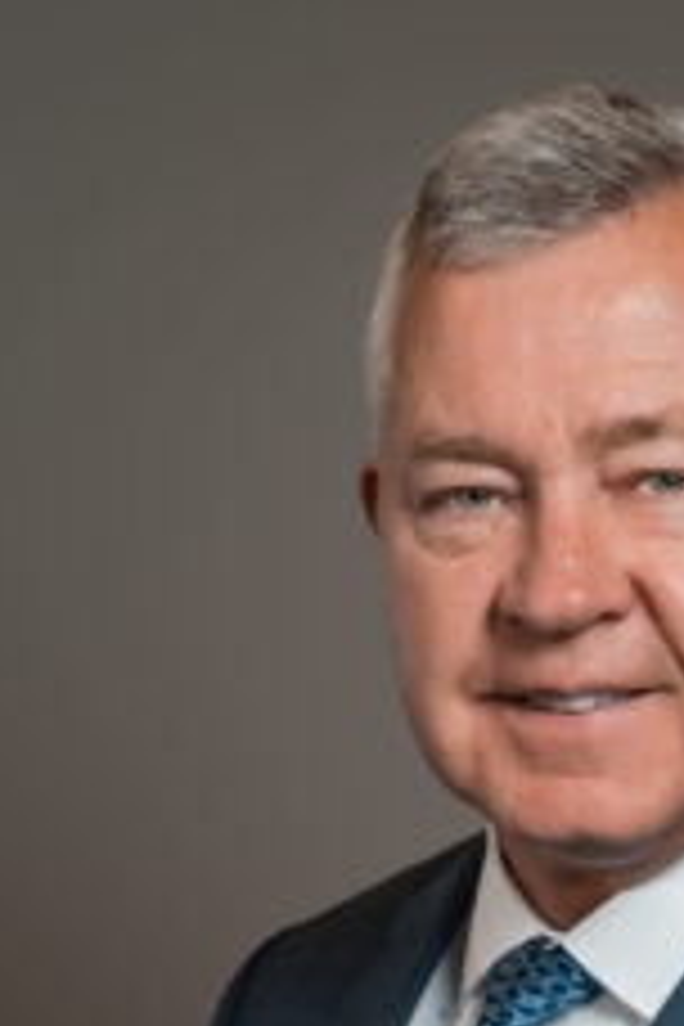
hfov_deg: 9.7
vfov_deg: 14.4
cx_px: 670
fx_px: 4018
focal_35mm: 141
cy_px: 992
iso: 100
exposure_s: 1/400
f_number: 4.5
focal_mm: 70
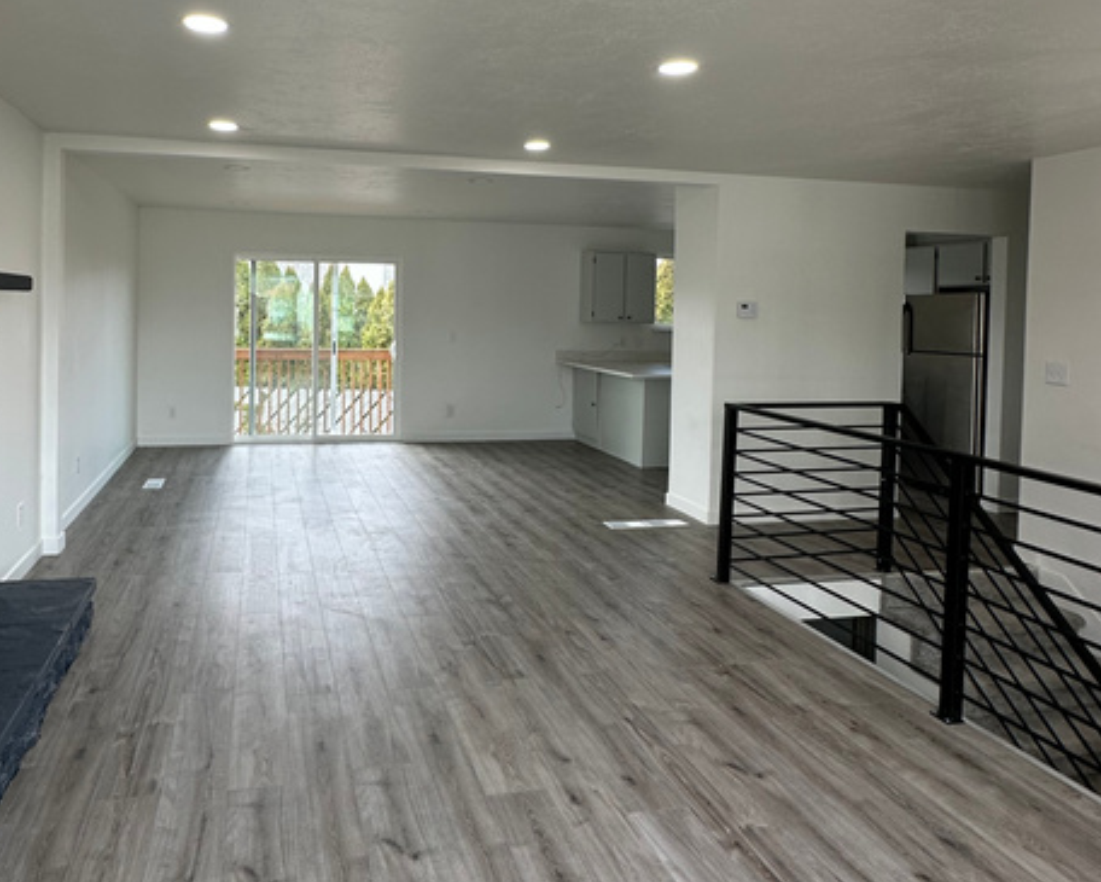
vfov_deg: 60.0
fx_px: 750
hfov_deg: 71.3
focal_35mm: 23
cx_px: 408
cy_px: 321
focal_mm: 2.22
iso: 64
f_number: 2.2
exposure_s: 1/120
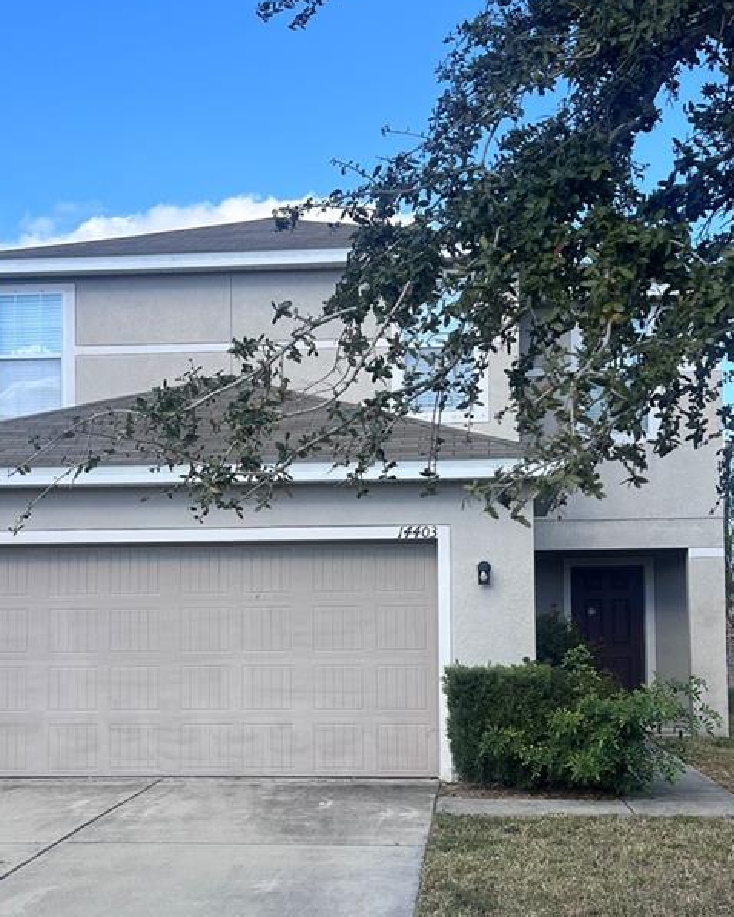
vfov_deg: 36.4
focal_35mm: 51
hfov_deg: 29.7
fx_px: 1384
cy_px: 585
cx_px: 310
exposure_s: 1/2457
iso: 50
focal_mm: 5.7
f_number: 1.5
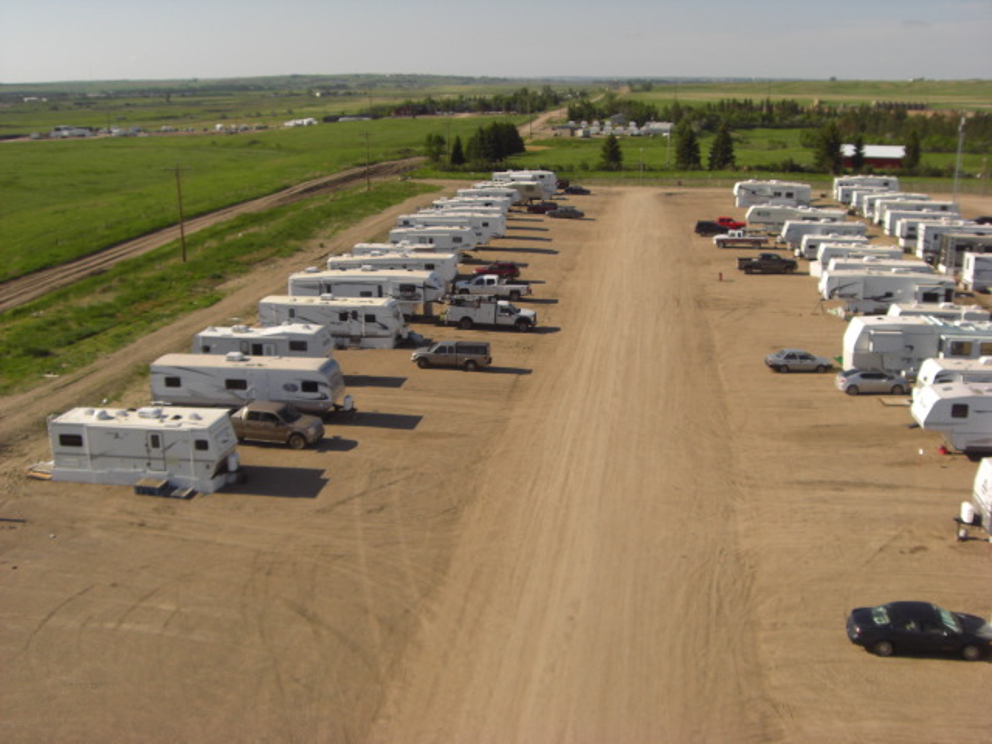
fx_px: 1089
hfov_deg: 49.0
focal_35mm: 38
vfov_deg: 37.7
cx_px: 496
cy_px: 372
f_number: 8
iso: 64
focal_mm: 6.2
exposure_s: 1/250
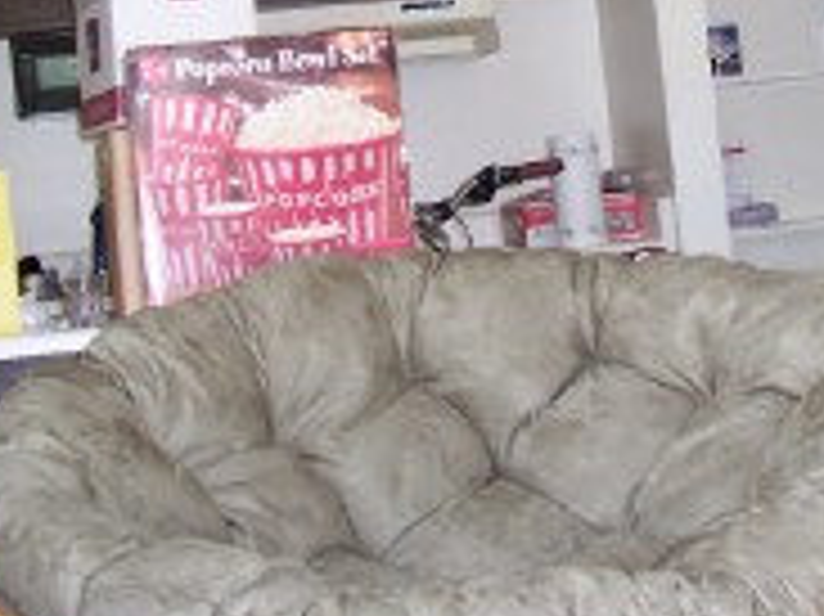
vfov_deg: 17.7
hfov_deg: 23.9
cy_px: -13
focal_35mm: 81
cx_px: 617
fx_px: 1927
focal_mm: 5.6
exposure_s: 1/60
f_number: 2.8
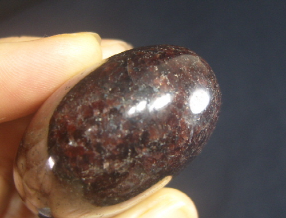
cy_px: 109
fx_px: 291
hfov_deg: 52.4
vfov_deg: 41.0
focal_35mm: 35
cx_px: 143
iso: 80
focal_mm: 7.4
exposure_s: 1/90
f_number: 2.8
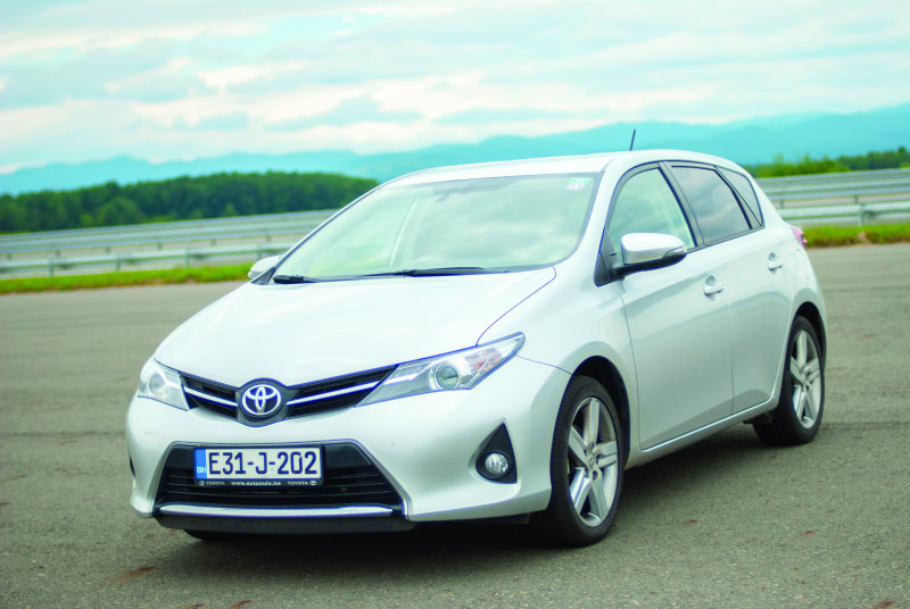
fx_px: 1899
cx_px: 455
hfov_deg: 27.0
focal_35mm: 75
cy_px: 304
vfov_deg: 18.2
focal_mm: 50
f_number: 1.8
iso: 100
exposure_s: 1/4000
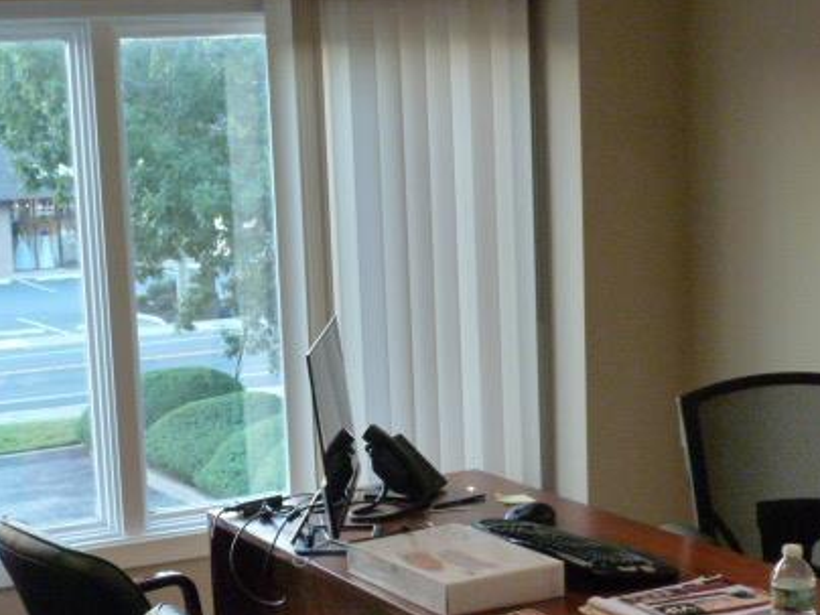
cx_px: 179
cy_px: 341
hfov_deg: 29.2
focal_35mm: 65
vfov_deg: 22.6
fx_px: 1540
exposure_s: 1/50
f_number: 3.9
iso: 800
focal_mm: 7.4
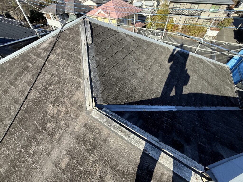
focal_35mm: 14
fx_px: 98
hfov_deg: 102.1
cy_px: 91
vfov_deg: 85.7
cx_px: 122
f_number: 2.2
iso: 50
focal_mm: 2.22
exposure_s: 1/455
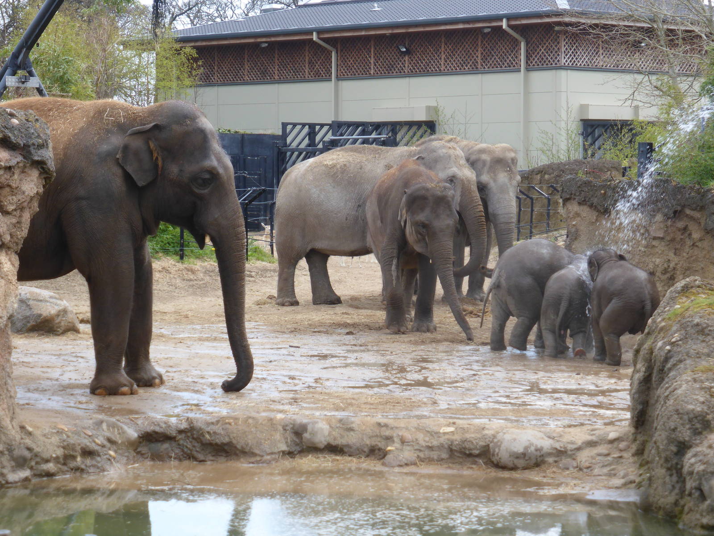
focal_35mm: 111
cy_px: 268
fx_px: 2290
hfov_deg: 17.7
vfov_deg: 13.3
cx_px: 357
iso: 100
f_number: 5.3
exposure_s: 1/160
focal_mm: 18.2
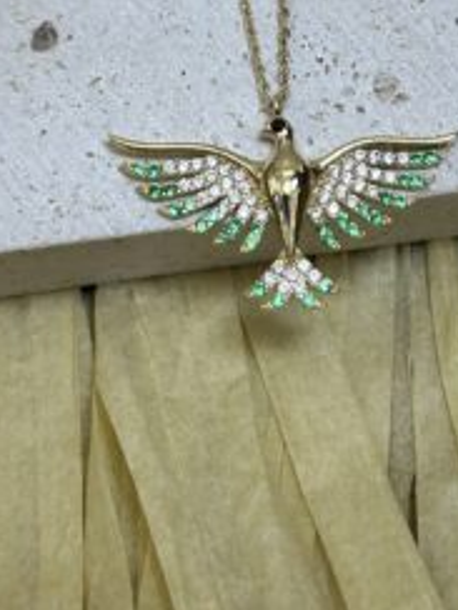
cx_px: 270
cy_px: 141
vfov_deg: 18.6
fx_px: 1852
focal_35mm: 105
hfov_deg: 14.1
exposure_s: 1/452
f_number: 1.78
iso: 80
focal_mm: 6.86
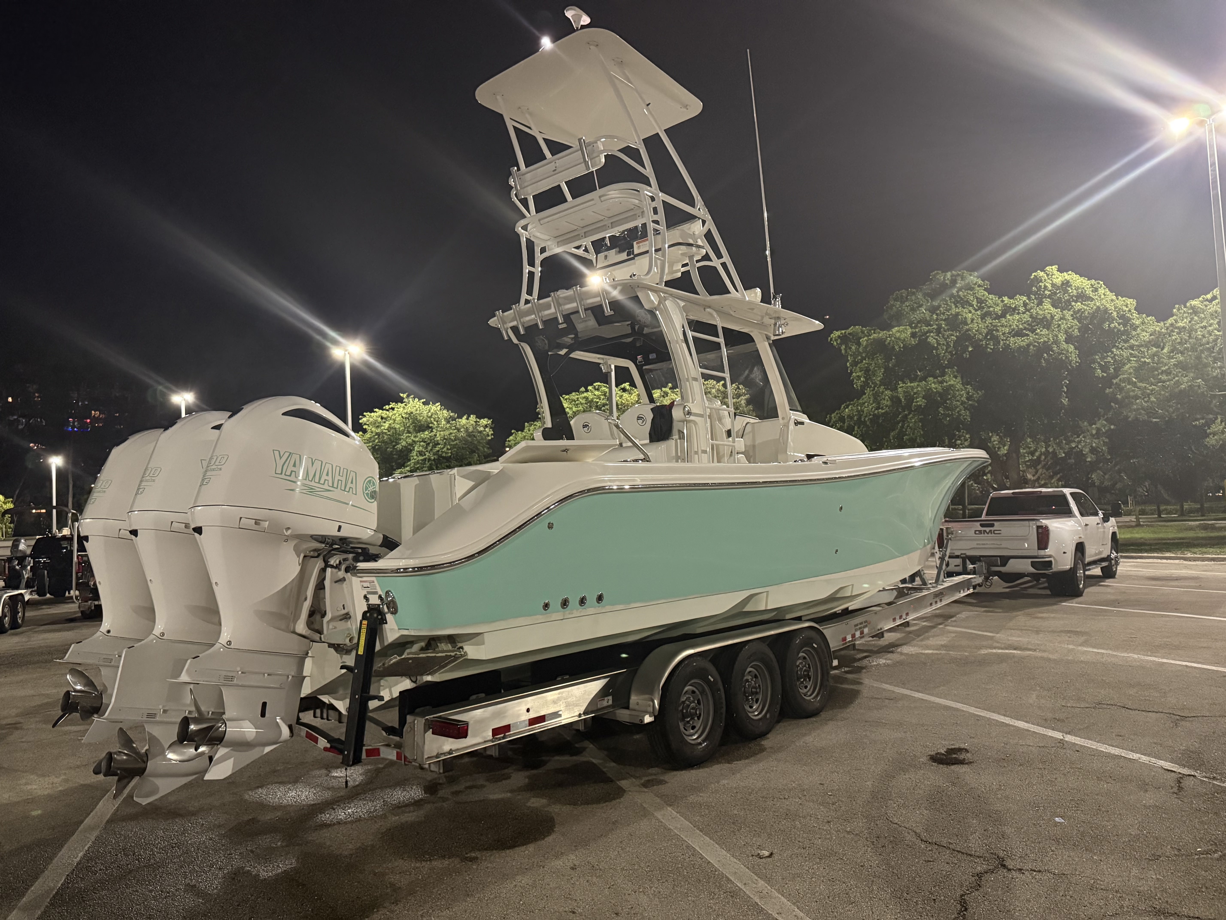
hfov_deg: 71.6
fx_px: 850
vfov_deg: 56.8
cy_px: 460
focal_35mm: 24
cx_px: 613
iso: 800
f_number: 1.78
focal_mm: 6.76
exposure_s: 1/30
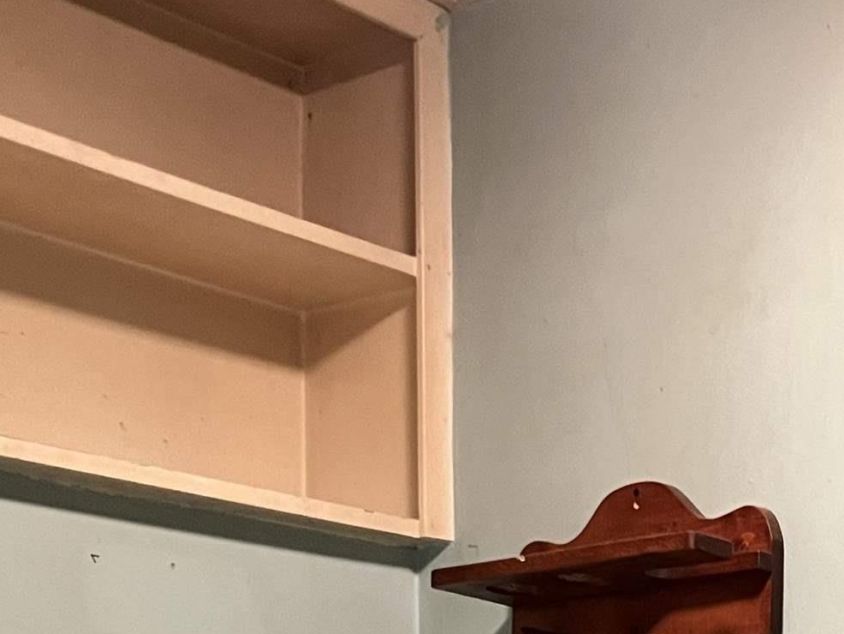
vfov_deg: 16.5
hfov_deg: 23.2
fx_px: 1975
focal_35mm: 81
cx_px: 823
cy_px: 976
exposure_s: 1/40
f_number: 1.5
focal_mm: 5.7
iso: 400
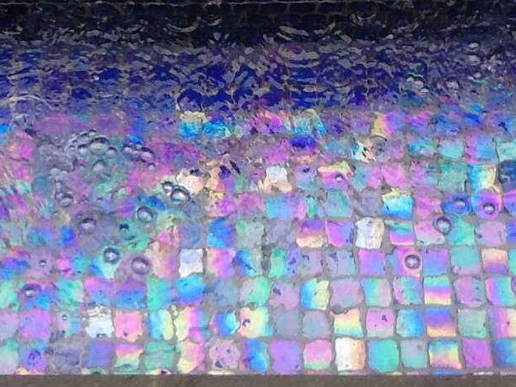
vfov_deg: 25.6
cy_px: 164
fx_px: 849
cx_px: 204
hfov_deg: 33.7
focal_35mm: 57
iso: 40
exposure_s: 1/399
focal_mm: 2.03
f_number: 2.4
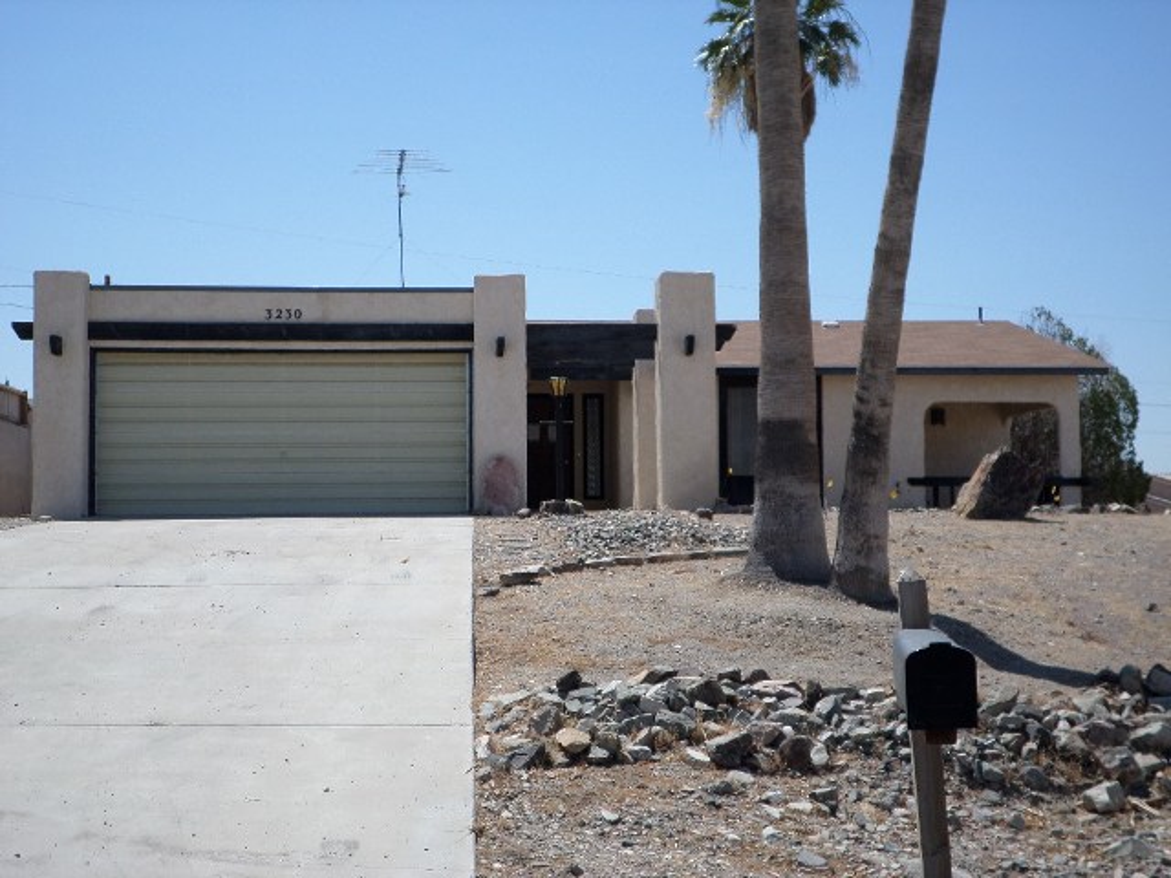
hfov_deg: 35.5
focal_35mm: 54
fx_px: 1827
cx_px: 586
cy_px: 439
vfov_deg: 27.0
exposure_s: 1/1000
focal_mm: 9.7
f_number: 3.6
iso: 80
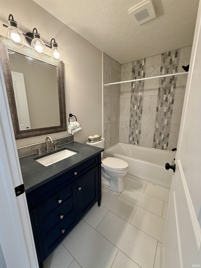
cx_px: 100
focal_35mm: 14
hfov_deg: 85.7
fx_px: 108
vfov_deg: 102.1
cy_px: 134
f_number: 2.2
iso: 200
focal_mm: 2.22
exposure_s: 1/60
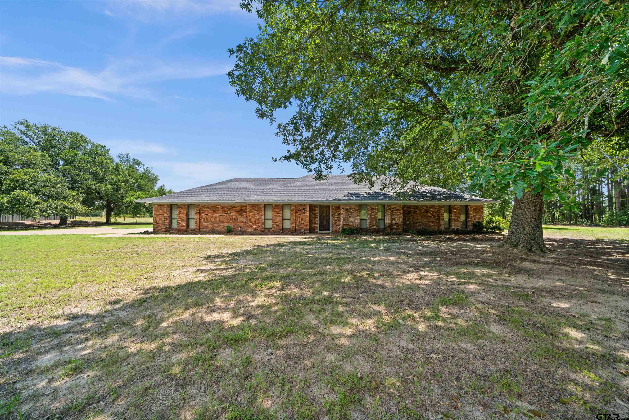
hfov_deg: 112.6
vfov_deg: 90.0
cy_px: 210
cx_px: 314
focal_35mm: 12
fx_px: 210
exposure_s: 1/320
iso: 500
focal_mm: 12
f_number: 9
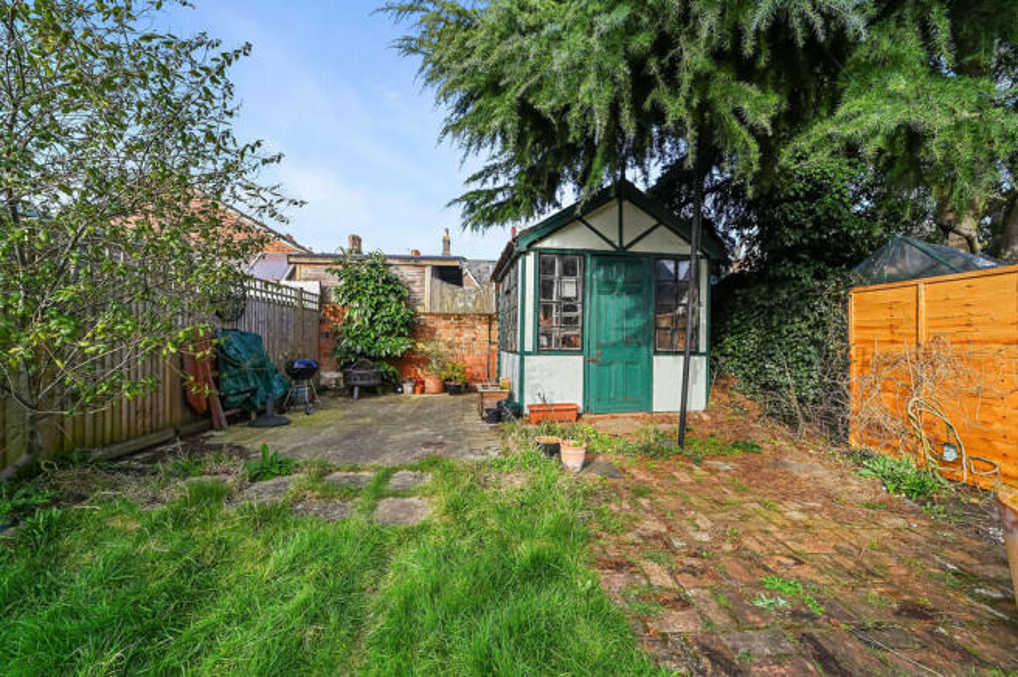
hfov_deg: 104.3
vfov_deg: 81.1
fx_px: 395
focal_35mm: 14
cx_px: 509
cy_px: 338
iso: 400
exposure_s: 1/320
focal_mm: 14
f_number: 8
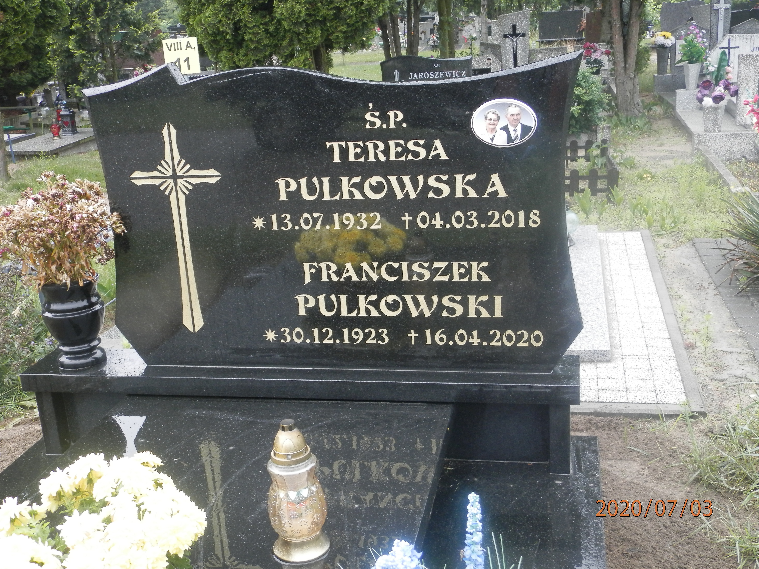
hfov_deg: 46.8
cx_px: 380
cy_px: 284
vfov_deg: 36.0
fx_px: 877
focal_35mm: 40
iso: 200
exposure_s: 1/100
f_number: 3.5
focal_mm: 7.2
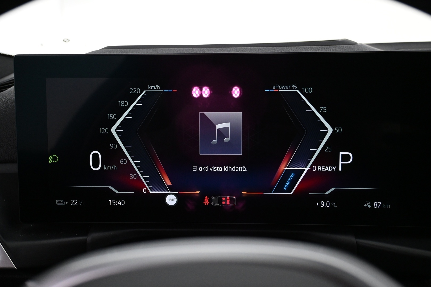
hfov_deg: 56.1
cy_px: 144
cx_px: 216
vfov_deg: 39.1
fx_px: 404
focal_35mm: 34
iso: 1600
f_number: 4
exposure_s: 1/40
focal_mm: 22.5
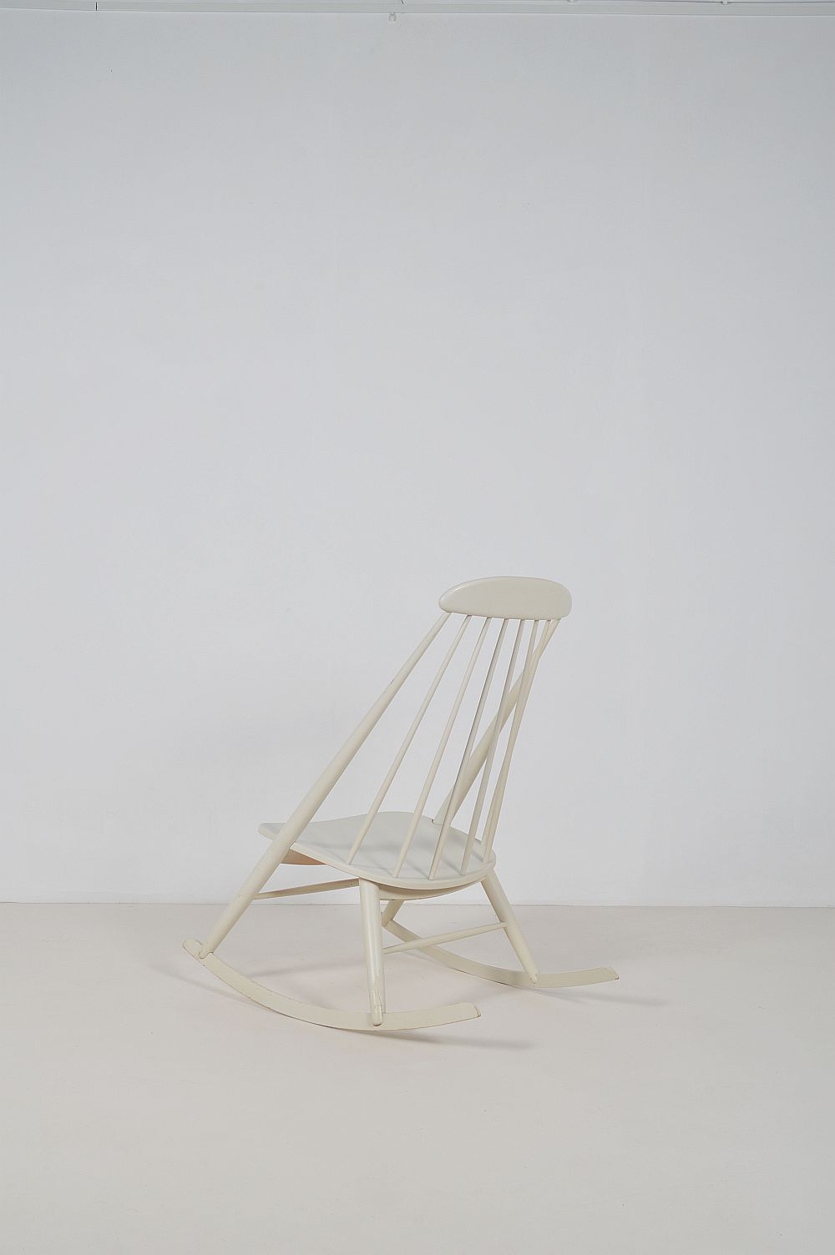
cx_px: 418
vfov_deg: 51.3
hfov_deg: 35.4
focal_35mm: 38
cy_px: 628
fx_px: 1307
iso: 100
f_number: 22
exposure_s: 1/125
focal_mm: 25
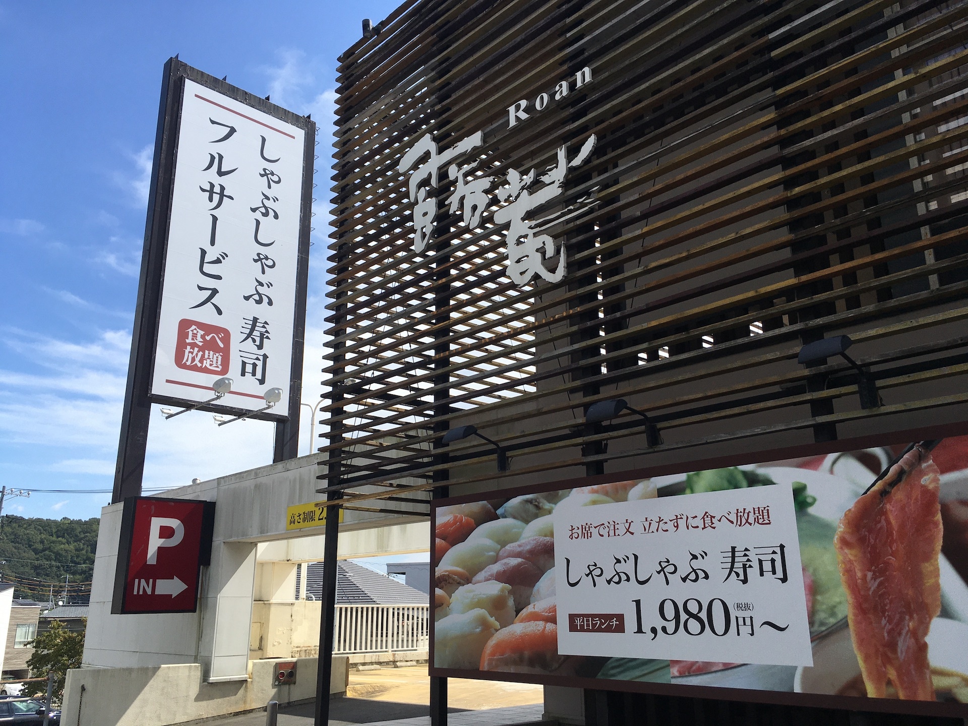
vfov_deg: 48.2
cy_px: 363
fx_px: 811
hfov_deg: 61.7
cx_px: 484
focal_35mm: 29
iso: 25
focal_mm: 4.15
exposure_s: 1/1637
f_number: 2.2
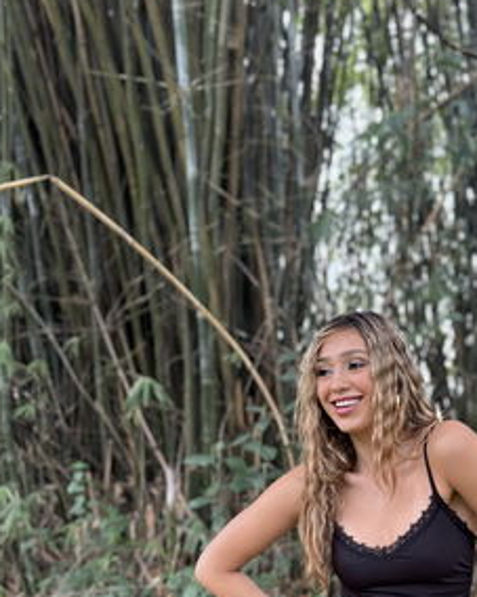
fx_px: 777
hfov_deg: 33.2
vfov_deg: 40.2
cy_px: 482
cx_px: 378
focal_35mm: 44
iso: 125
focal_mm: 6.76
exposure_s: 1/60
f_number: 1.78
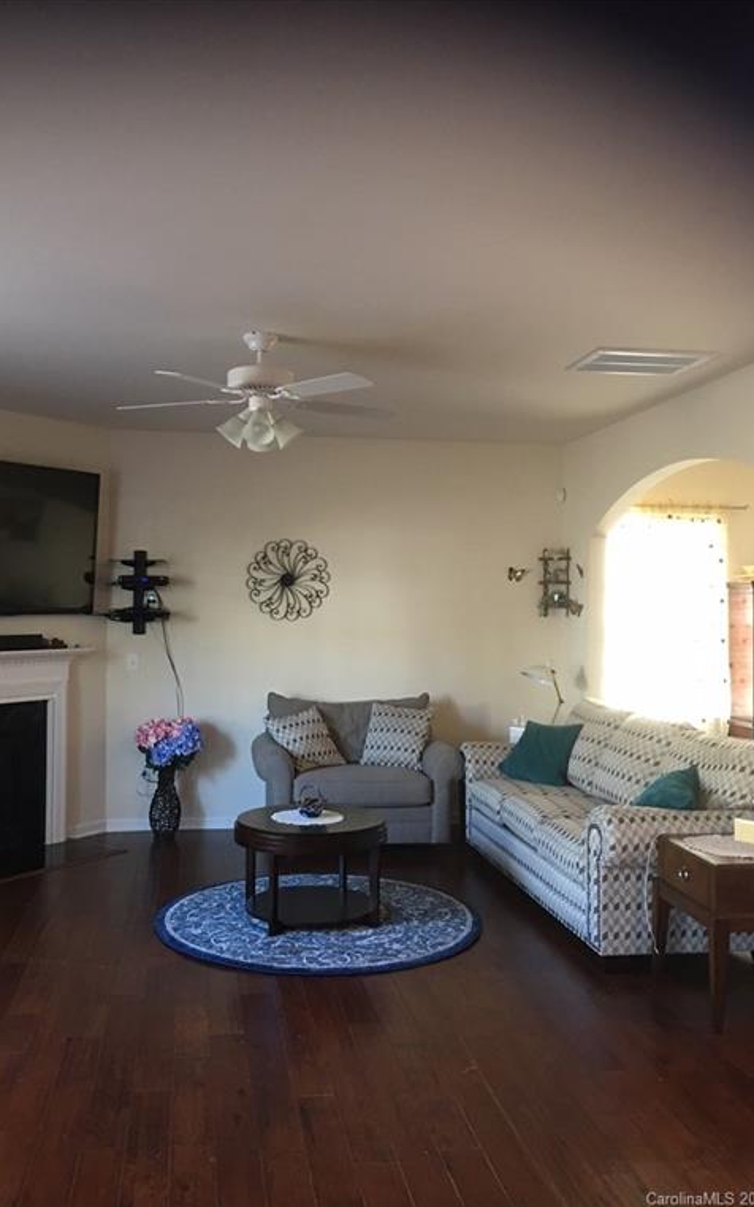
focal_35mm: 31
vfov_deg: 61.2
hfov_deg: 40.5
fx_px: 1020
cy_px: 602
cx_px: 326
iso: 100
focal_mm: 4.15
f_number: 2.2
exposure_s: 1/10
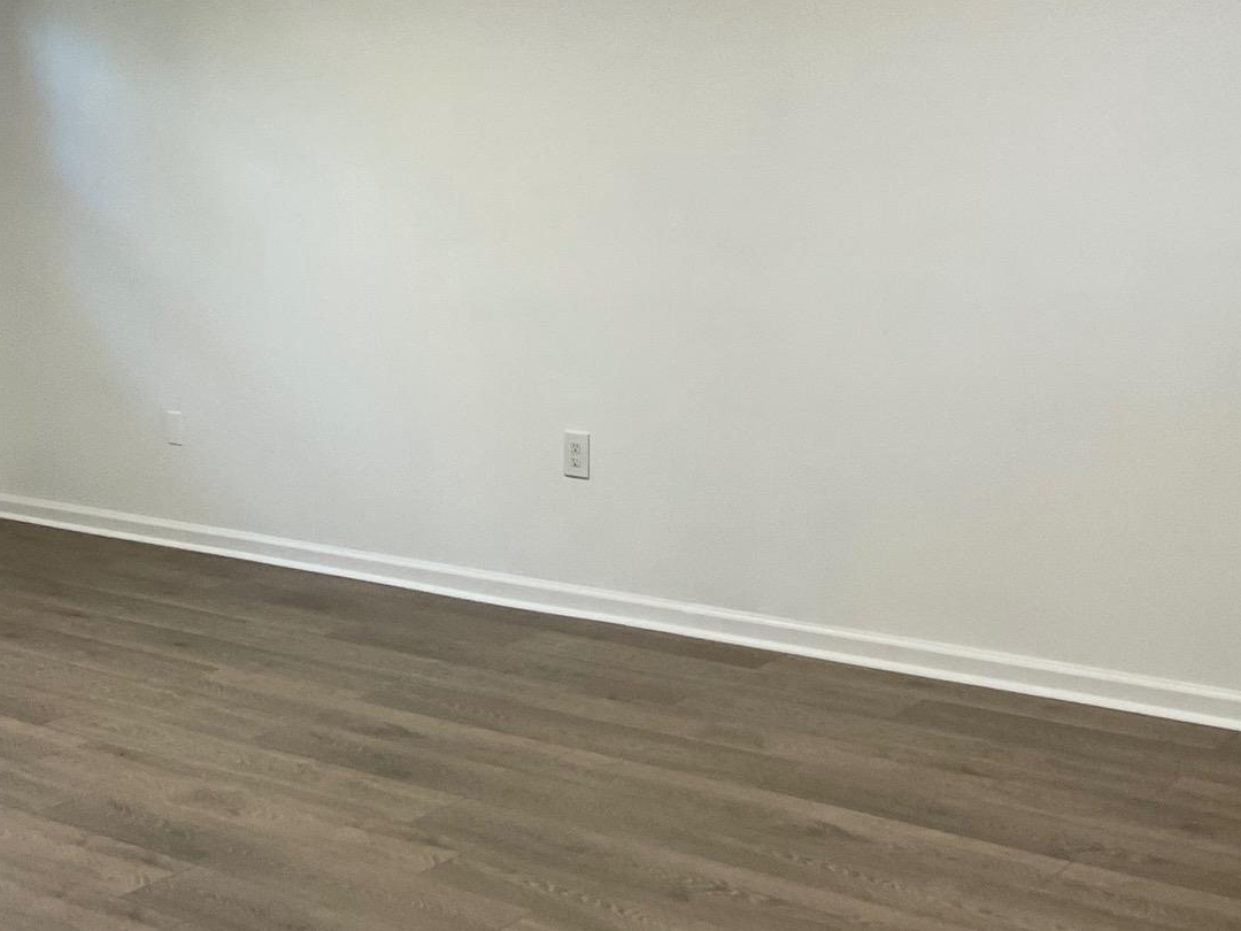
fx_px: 1972
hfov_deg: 34.9
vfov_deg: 26.5
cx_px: 540
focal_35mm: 55
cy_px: 541
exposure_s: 1/60
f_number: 1.8
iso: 80
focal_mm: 3
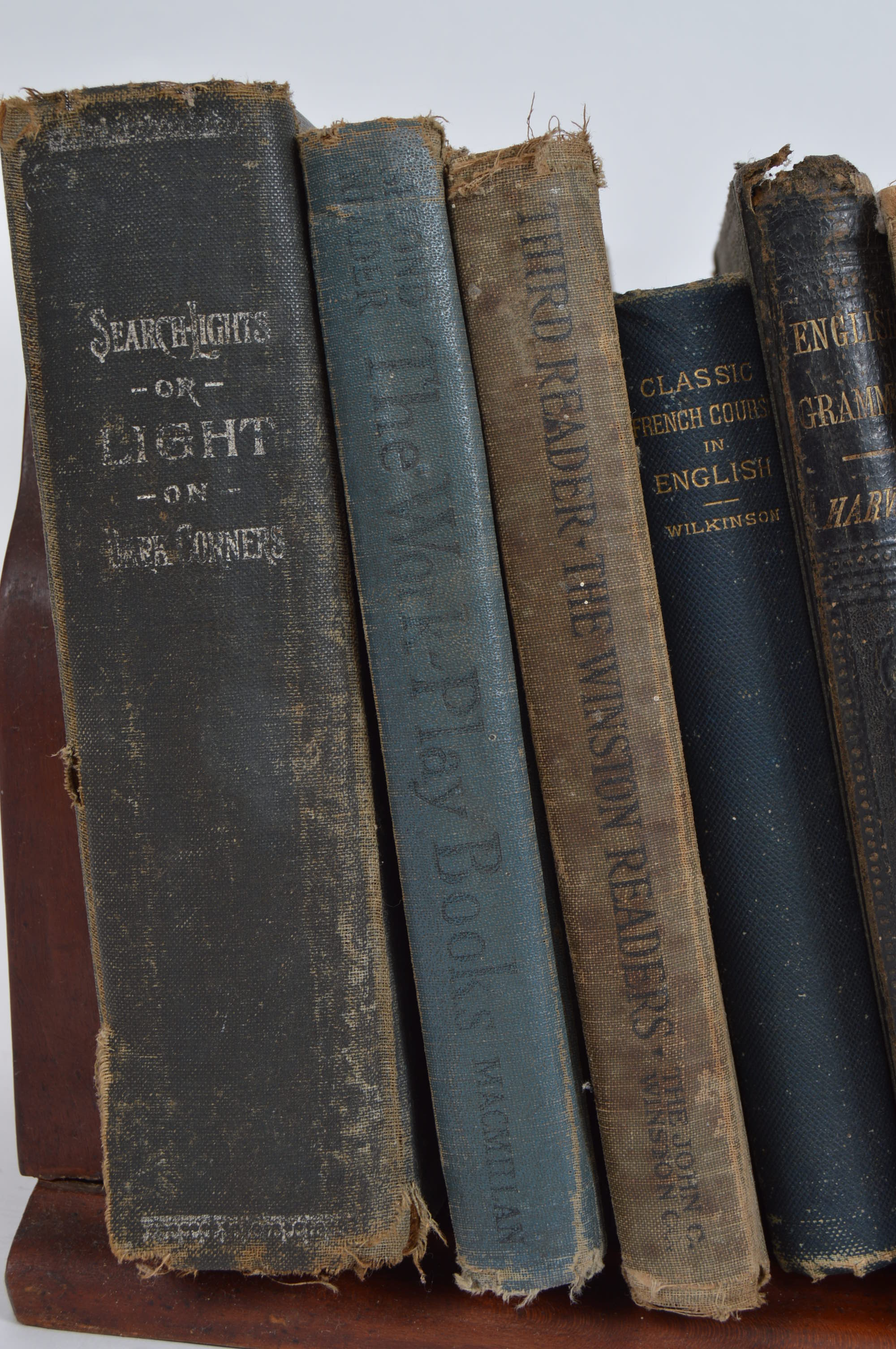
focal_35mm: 51
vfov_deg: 38.9
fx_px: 1907
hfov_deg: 26.4
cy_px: 674
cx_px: 448
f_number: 9
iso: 100
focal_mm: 34
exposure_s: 1/80
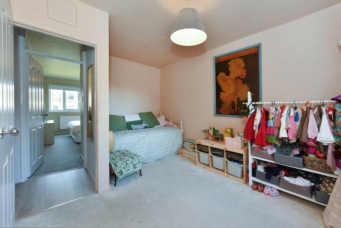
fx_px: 133
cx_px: 170
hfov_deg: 104.2
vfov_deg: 81.3
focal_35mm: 14
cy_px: 114
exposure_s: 1/13
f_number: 9
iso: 400
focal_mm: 14
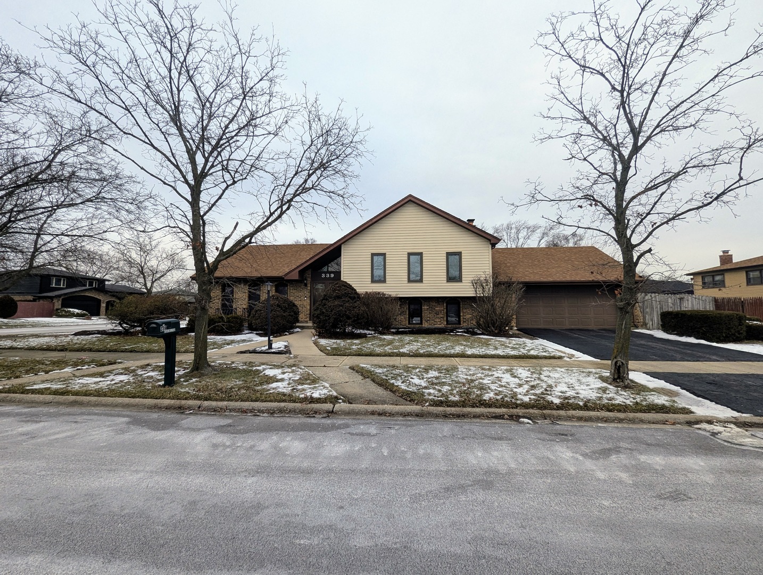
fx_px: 287
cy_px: 288
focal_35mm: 13
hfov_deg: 106.1
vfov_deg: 90.1
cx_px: 382
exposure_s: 1/131
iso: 46
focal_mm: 1.95
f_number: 2.2
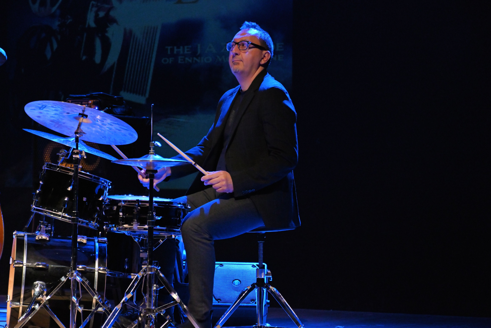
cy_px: 164
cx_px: 246
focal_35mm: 105
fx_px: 1432
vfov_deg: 13.0
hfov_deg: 19.5
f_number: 5
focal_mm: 70
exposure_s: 1/125
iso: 2000
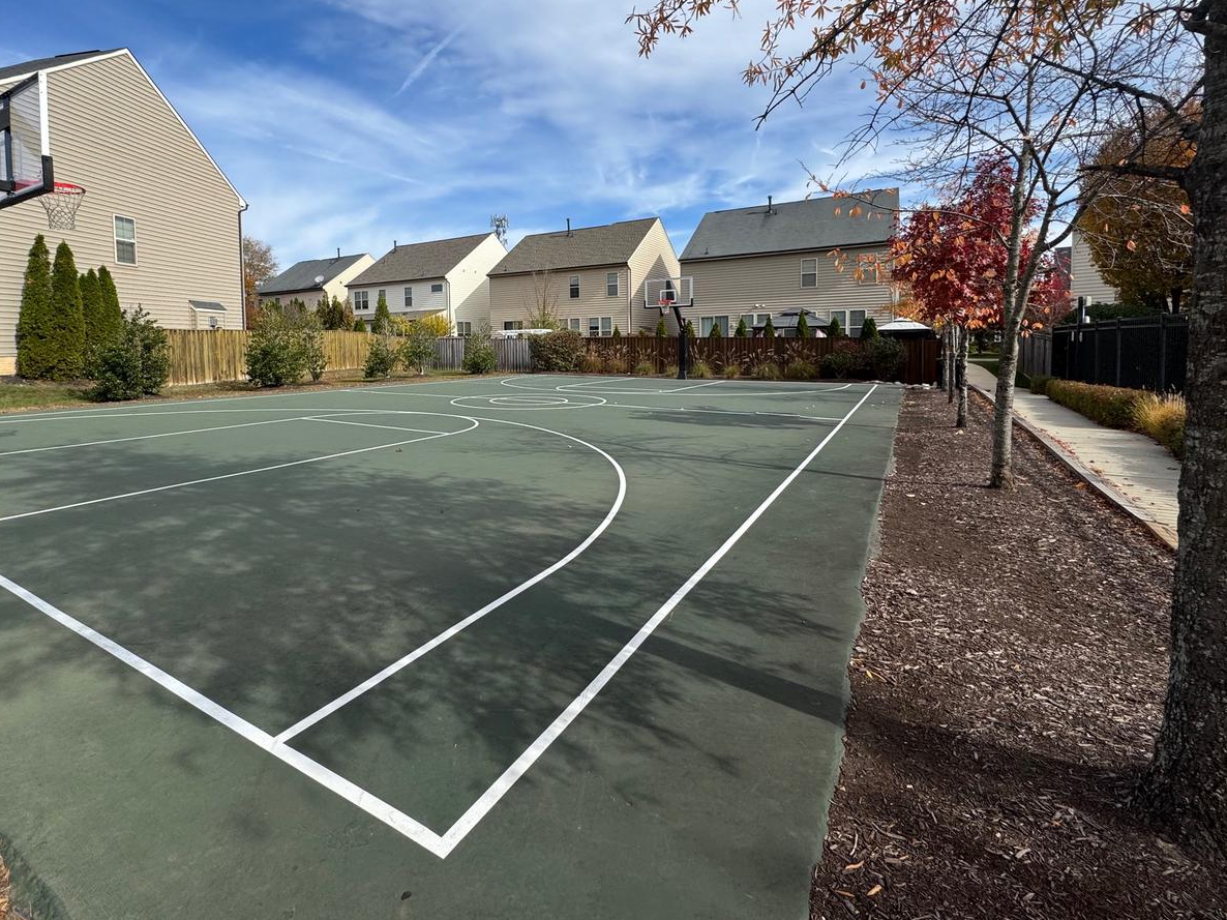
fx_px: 602
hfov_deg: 90.6
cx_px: 535
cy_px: 375
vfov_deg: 74.0
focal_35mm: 17
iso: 40
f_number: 2.2
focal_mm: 2.22
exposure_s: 1/1477
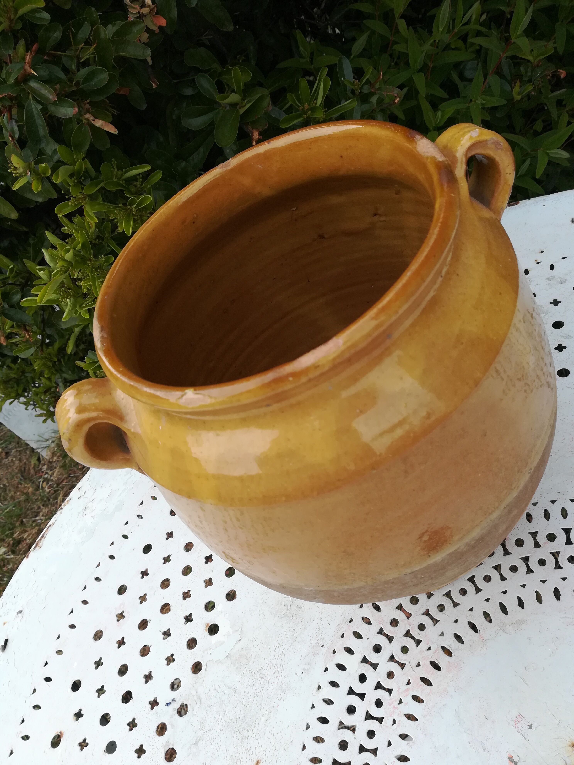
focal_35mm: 26
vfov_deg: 67.3
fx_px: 575
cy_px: 382
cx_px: 287
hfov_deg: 53.1
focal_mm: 3.83
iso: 50
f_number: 2.2
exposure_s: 1/311
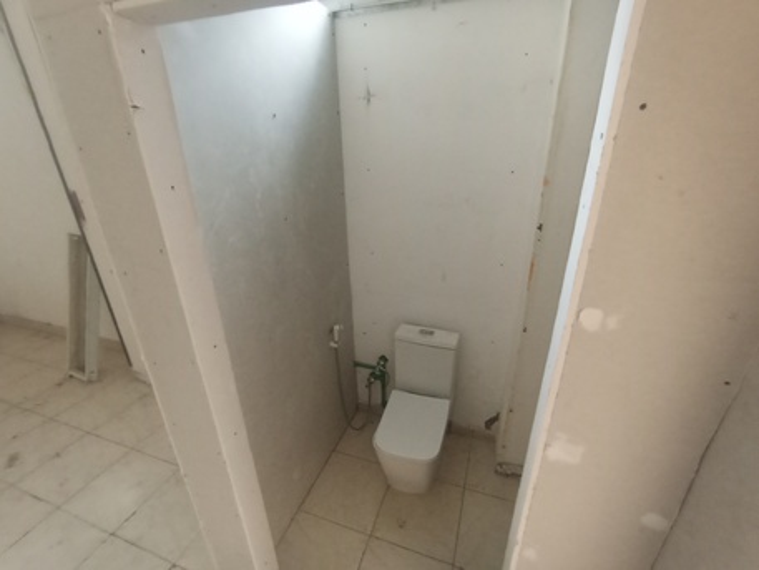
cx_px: 380
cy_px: 285
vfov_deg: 78.1
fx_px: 351
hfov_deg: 94.5
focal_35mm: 16
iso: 900
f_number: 2.2
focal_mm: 1.65
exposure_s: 1/25
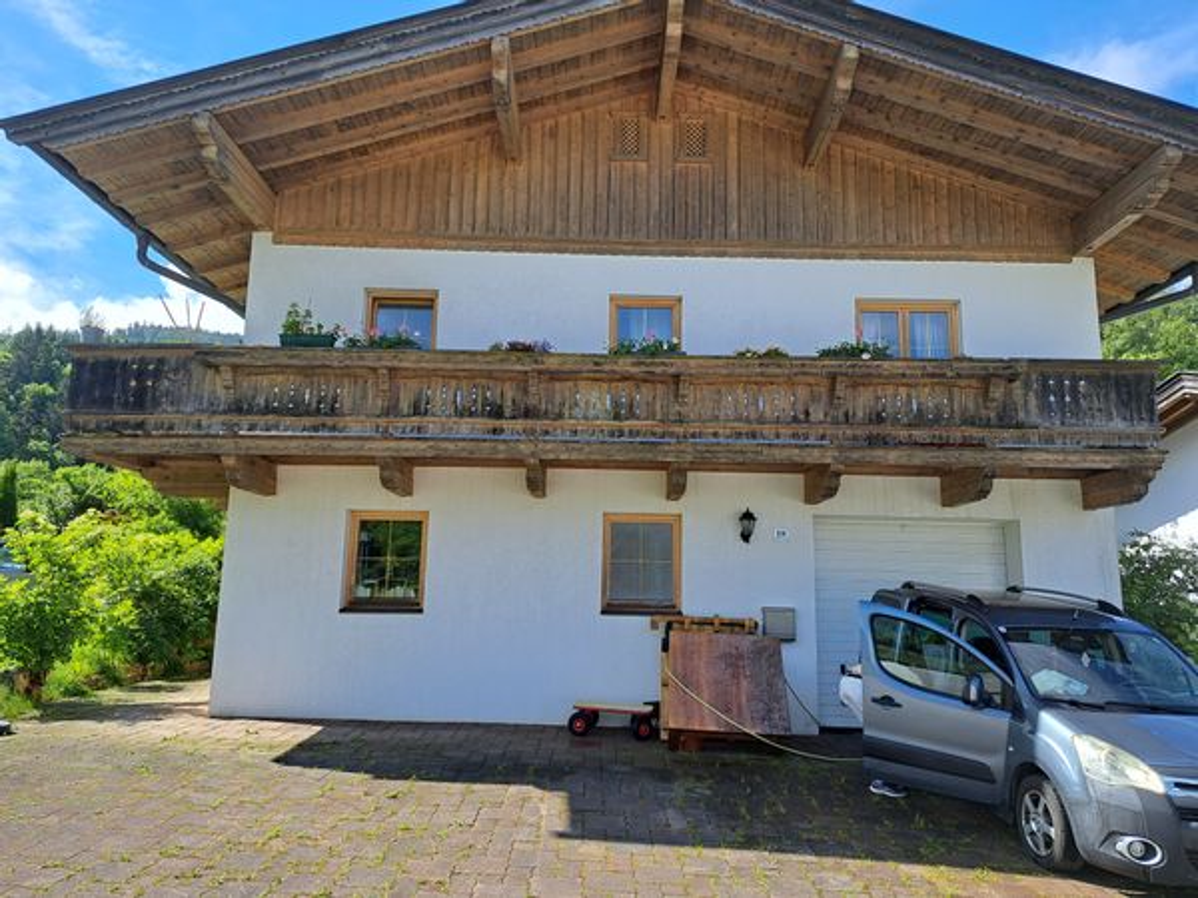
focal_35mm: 24
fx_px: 831
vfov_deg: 56.8
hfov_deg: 71.6
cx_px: 599
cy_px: 449
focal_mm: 5.23
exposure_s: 1/543
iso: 50
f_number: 1.8
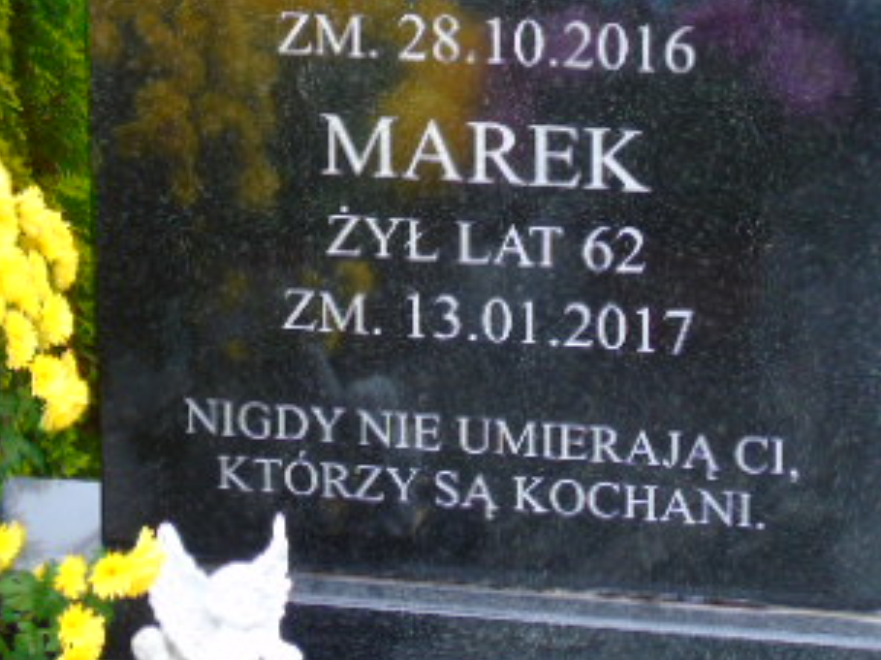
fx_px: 3816
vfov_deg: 9.9
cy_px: 116
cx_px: 416
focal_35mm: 150
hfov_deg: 13.2
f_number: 4.7
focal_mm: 13
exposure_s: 1/30
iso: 80
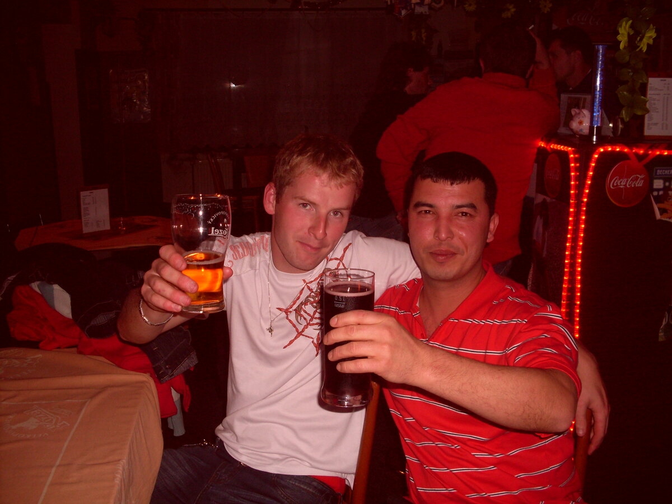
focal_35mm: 38
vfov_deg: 37.7
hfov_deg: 49.0
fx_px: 738
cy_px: 252
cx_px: 336
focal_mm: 6.3
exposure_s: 1/45
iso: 100
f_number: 2.8
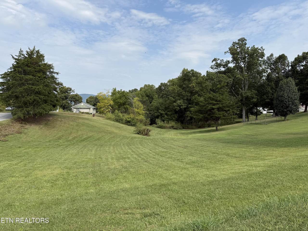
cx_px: 154
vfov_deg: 56.8
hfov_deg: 71.6
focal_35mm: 24
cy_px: 116
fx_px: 214
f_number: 1.78
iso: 80
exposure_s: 1/4405
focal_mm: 6.76
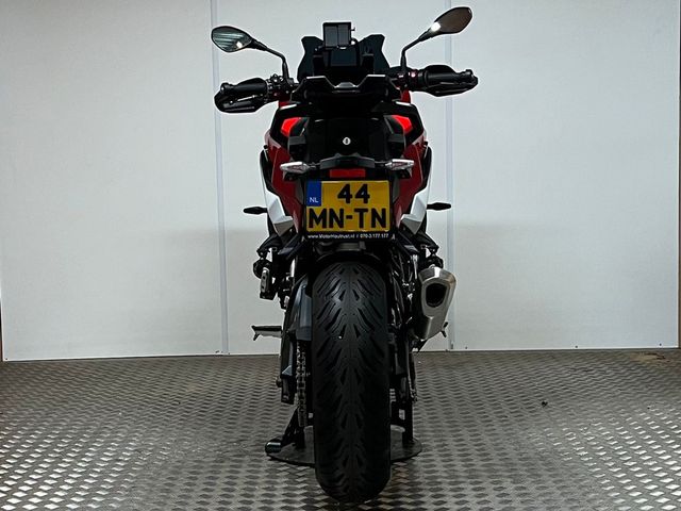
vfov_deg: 53.1
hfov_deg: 67.3
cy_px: 256
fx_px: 511
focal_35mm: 26
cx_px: 340
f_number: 1.5
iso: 80
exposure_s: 1/50
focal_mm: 5.7
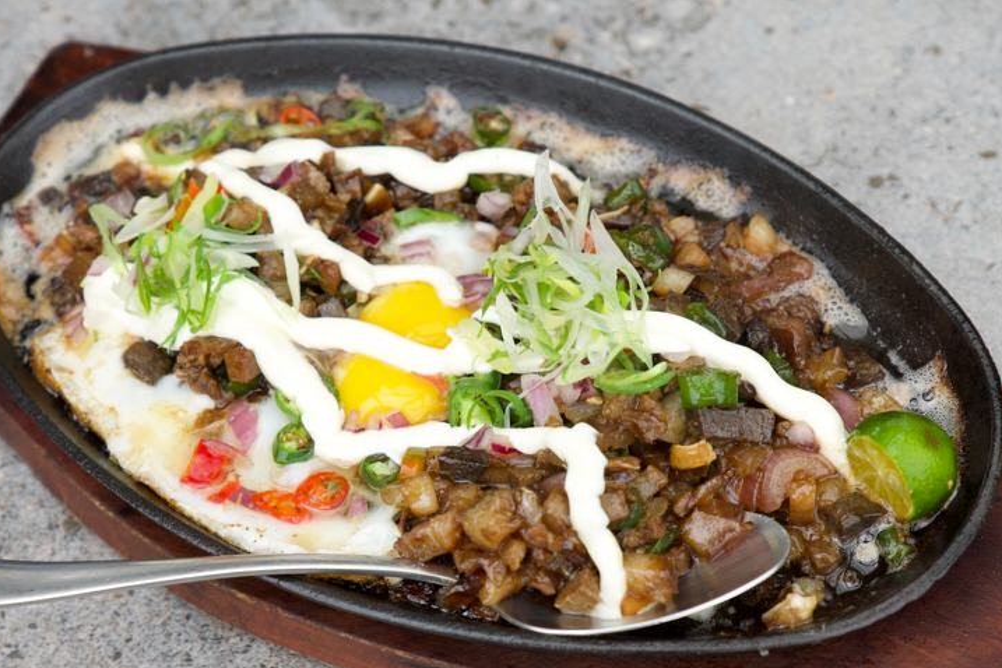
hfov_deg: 19.7
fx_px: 2884
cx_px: 458
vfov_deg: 13.2
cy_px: 349
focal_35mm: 104
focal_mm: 55
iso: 640
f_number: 4
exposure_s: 1/2500
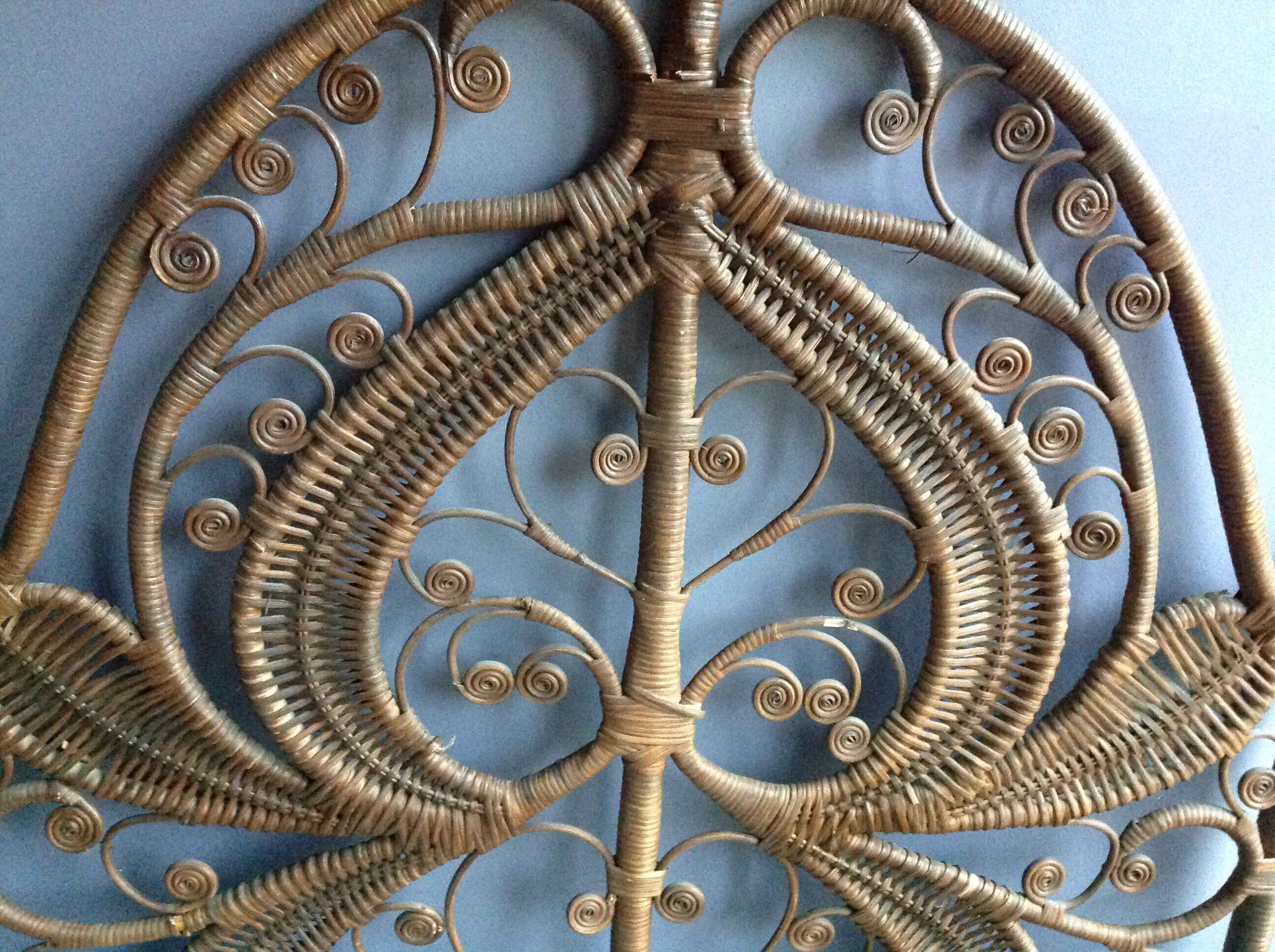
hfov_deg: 52.7
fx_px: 1287
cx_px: 638
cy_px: 476
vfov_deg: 40.6
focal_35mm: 35
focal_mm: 4.28
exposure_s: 1/15
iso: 800
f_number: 2.4
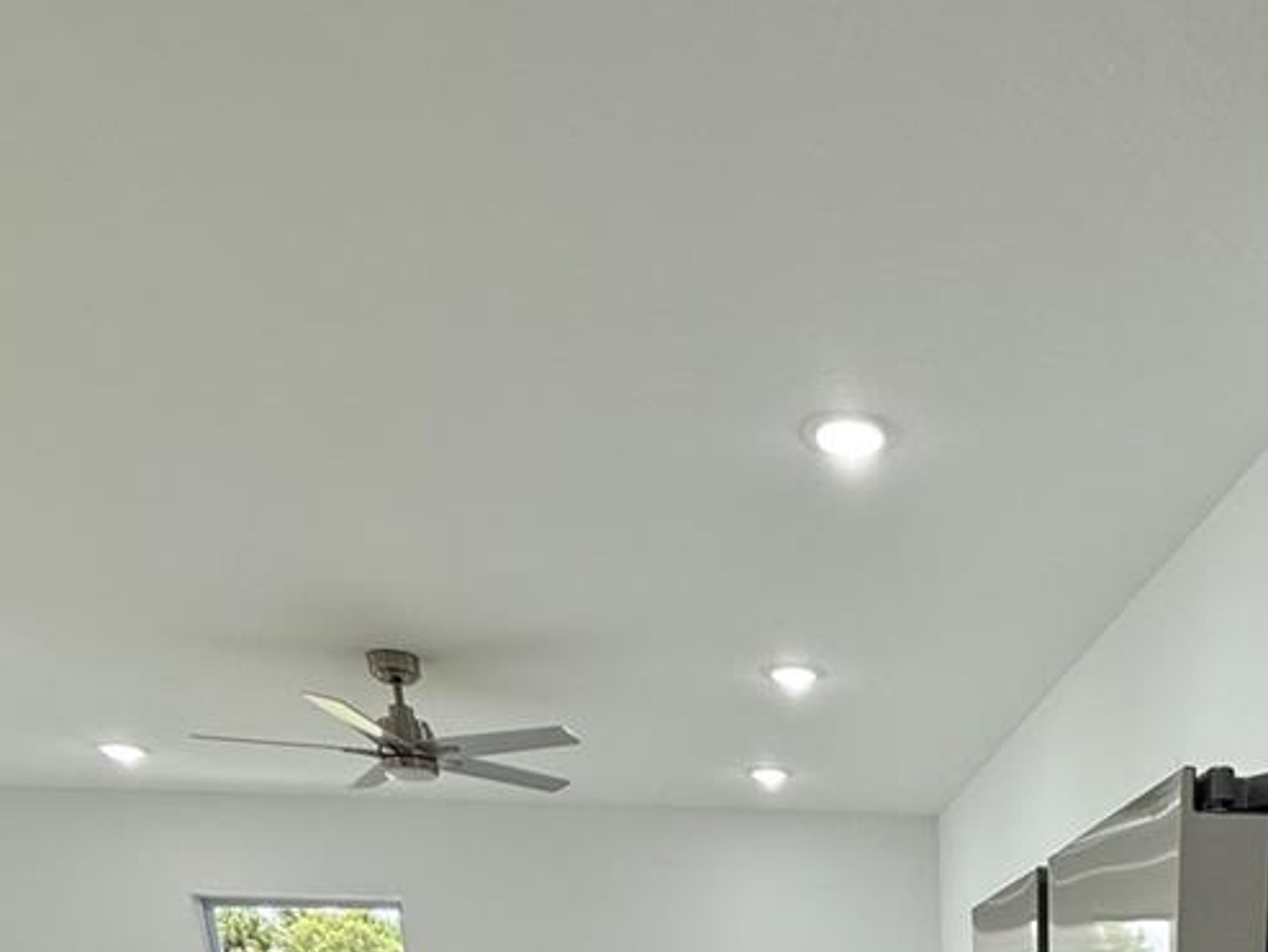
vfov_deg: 26.6
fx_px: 1246
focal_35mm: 34
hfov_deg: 50.8
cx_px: 1006
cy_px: 1496
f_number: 2.2
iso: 100
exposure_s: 1/120
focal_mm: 2.22
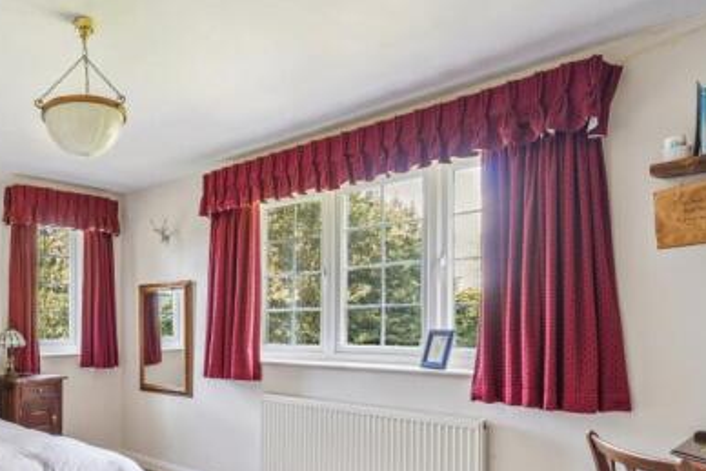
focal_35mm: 27
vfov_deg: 46.7
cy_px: 336
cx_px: 132
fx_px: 530
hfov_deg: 61.3
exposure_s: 1/6
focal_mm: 16
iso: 320
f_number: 7.1
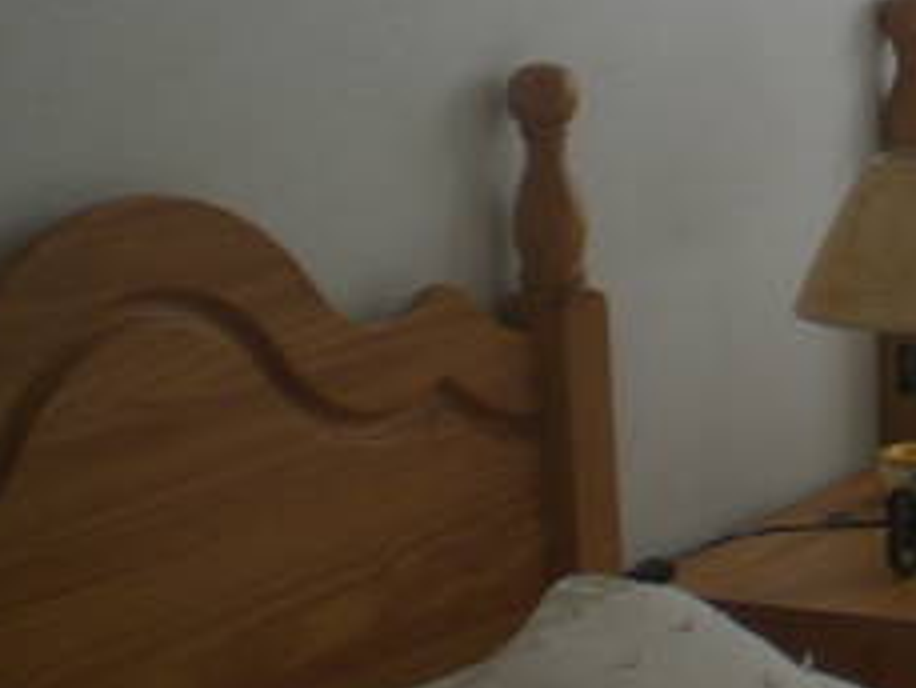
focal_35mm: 131
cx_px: 1480
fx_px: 3468
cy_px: 184
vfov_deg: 11.3
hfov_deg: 13.9
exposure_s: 1/200
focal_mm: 6.3
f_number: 3.1
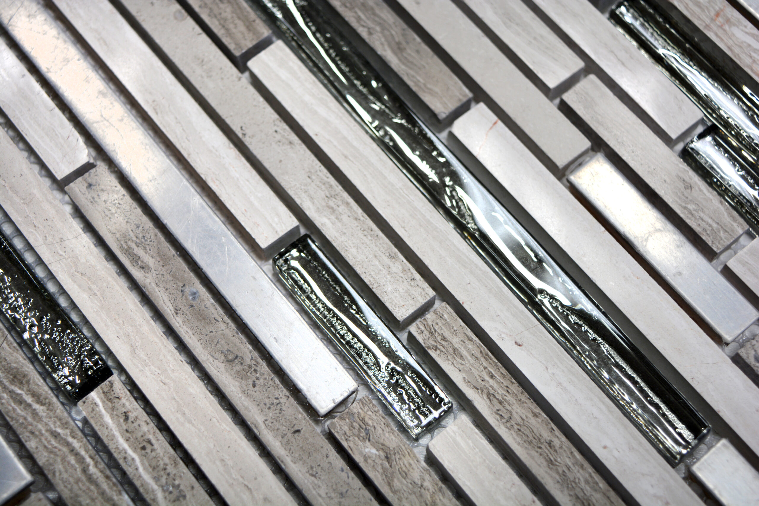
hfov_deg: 35.1
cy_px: 253
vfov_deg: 23.8
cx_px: 380
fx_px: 1202
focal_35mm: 57
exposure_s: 1/60
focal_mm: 38
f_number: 5
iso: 160
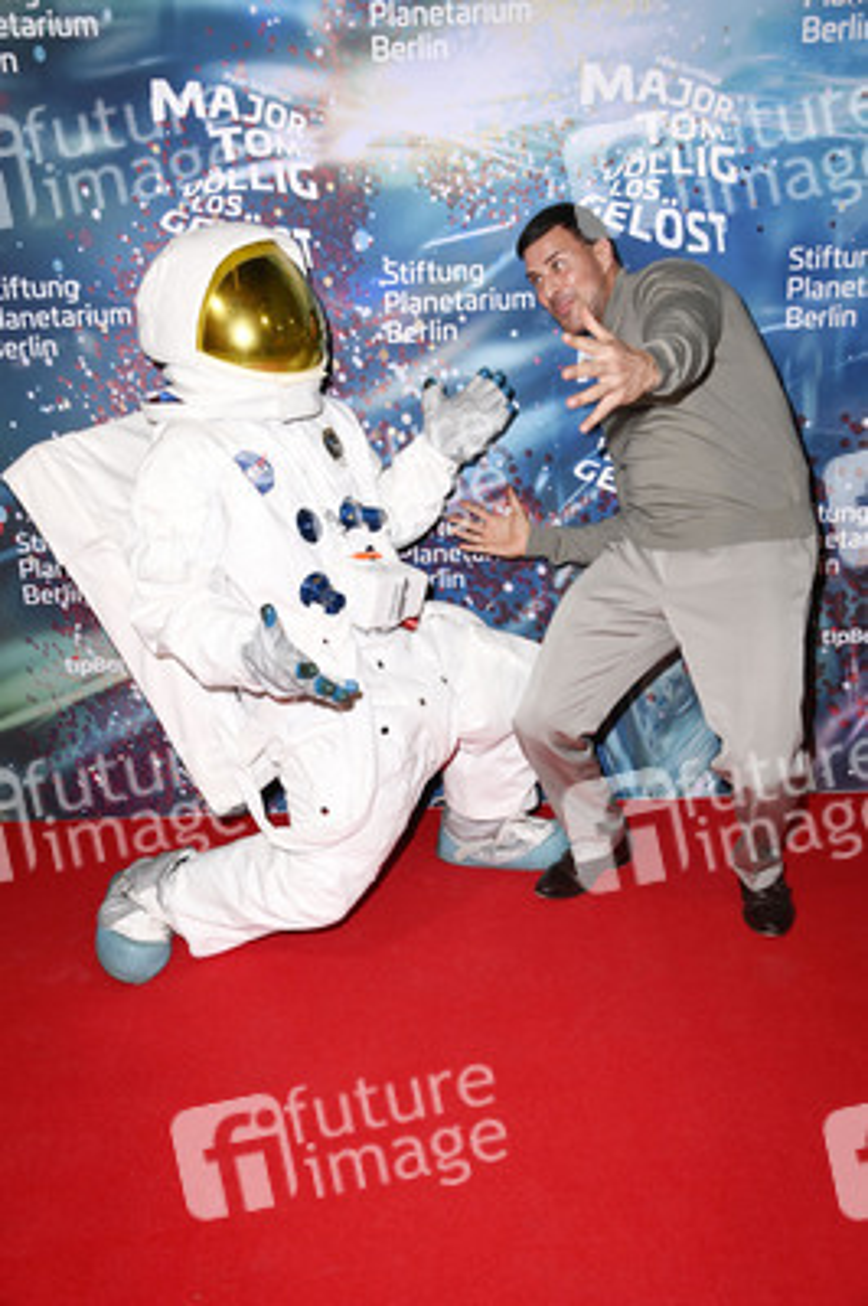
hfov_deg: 38.8
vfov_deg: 55.8
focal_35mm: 34
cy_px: 653
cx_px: 434
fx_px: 1232
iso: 500
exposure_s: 1/160
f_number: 5.6
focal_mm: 34
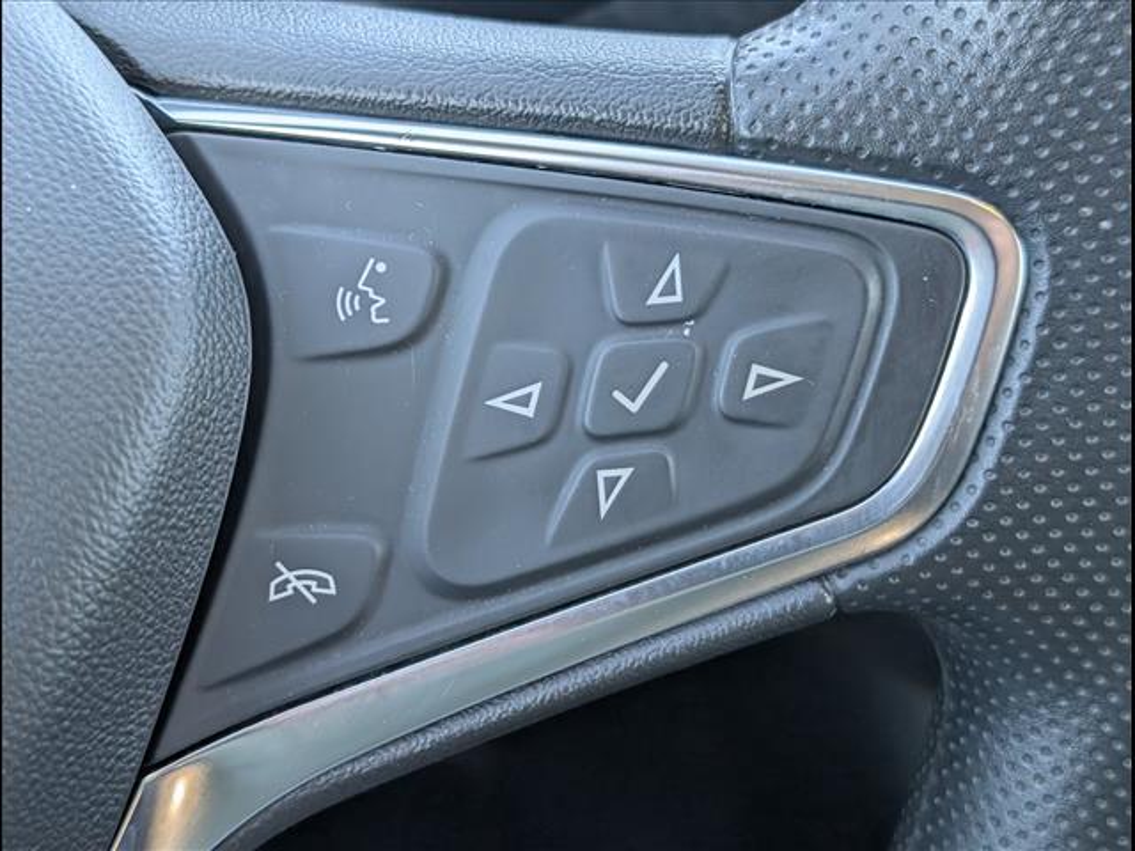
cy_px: 426
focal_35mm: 49
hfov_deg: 38.9
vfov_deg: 29.7
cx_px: 568
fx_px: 1607
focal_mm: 6.9
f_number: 1.68
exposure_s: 1/455
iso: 340
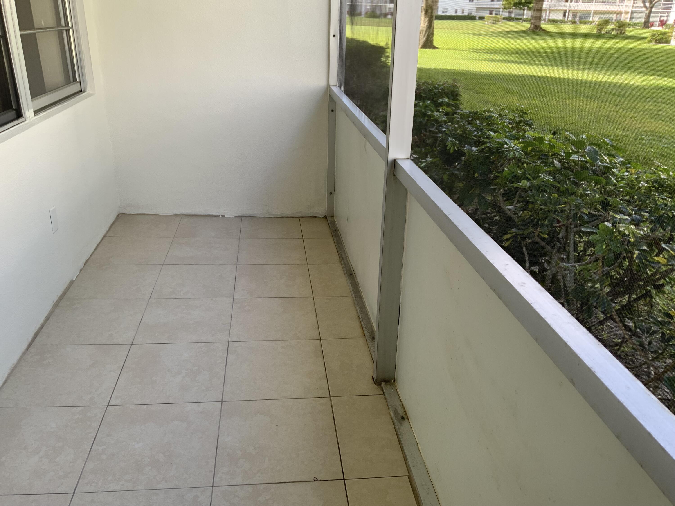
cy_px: 253
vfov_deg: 48.2
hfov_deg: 61.7
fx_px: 565
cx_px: 338
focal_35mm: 29
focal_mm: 3
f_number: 1.8
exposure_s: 1/122
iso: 25
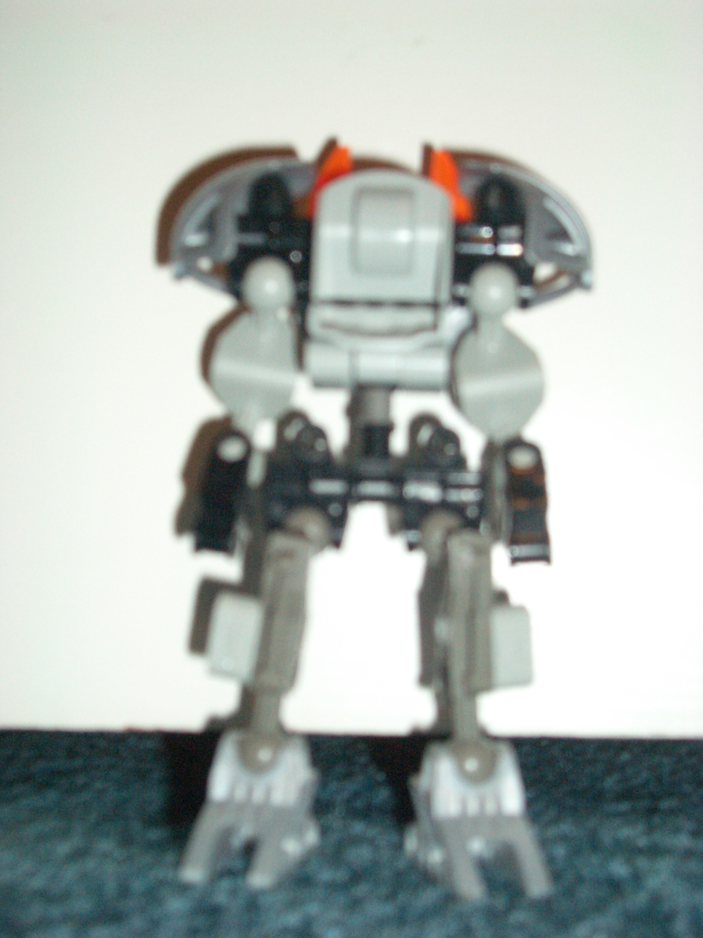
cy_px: 469
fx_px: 1327
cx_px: 352
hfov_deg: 29.7
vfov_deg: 38.9
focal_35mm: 49
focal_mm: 8.2
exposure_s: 1/60
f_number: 3.1
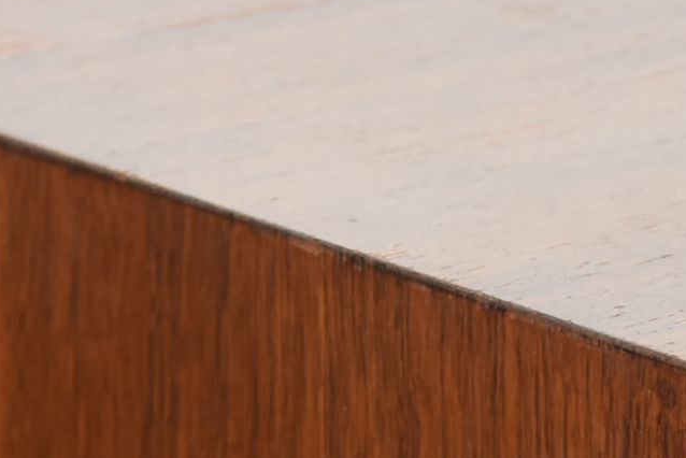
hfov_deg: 5.2
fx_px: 7511
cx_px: 760
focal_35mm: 394
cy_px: 549
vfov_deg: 3.5
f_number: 6.3
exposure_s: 1/200
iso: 200
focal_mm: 56
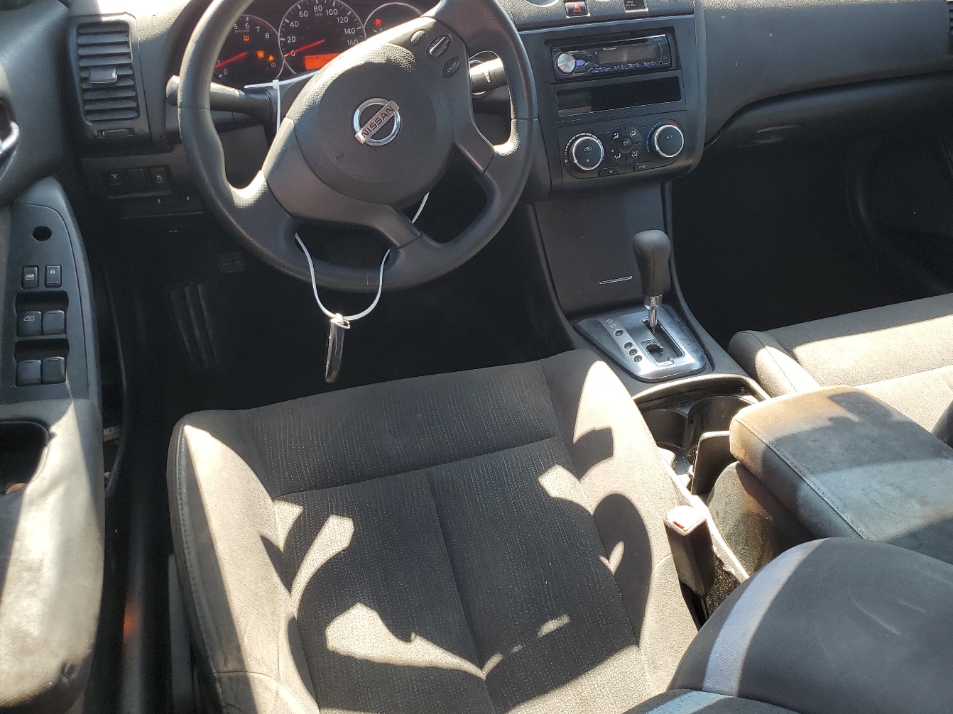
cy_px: 311
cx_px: 516
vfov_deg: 45.3
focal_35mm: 31
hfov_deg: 58.3
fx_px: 853
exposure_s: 1/130
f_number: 1.5
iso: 50
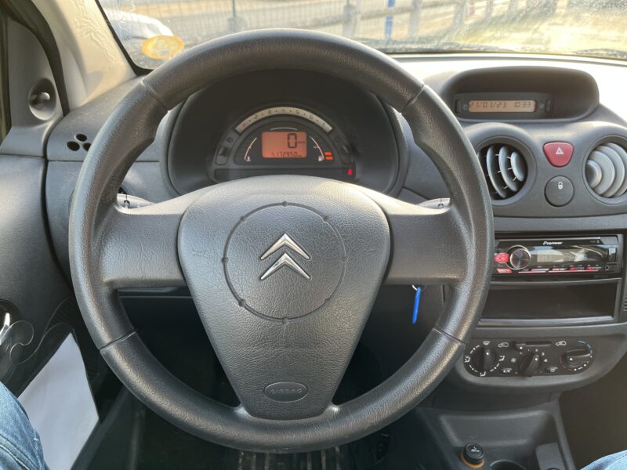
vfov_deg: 53.1
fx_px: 471
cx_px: 314
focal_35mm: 26
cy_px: 235
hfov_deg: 67.3
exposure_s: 1/121
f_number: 1.6
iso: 64
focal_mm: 5.1
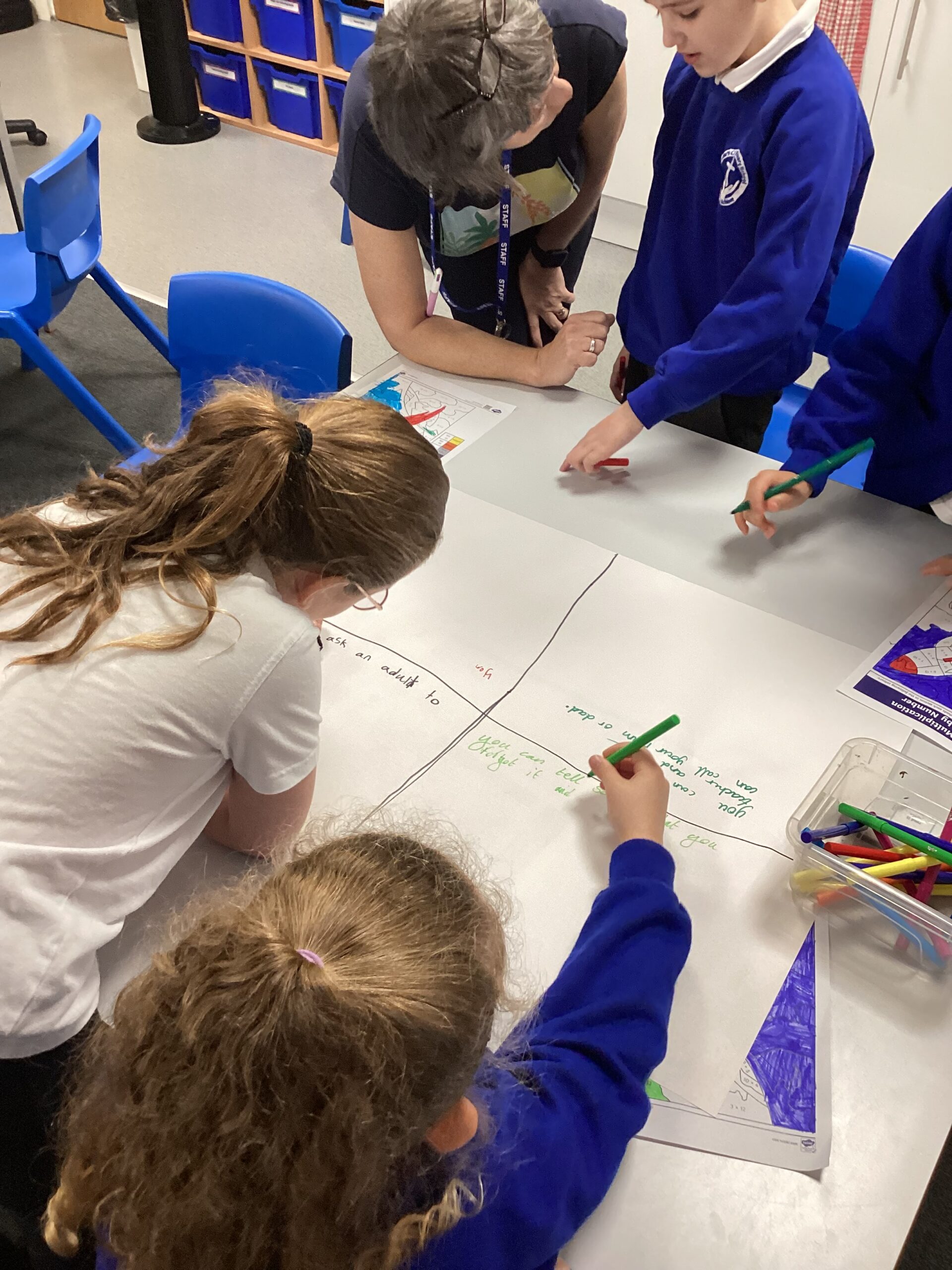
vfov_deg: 58.4
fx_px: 1137
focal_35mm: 31
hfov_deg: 45.4
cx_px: 476
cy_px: 635
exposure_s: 1/50
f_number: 2.4
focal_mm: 3.3
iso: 125
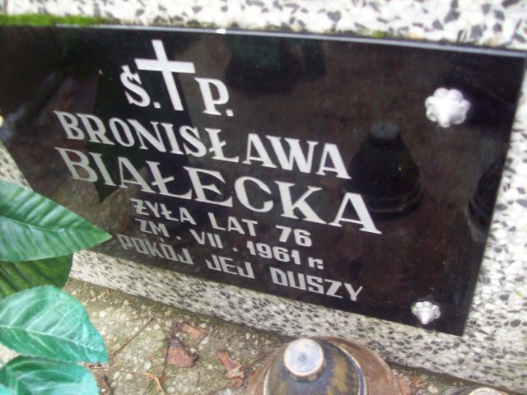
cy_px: 198
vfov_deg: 39.7
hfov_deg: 51.4
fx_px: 548
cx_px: 264
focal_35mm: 36
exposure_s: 1/64
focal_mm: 6
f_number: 2.7
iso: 200
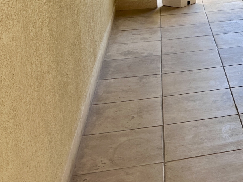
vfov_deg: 18.3
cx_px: 362
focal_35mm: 73
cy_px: -74
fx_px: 512
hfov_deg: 22.2
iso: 80
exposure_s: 1/161
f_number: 1.78
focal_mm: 6.86
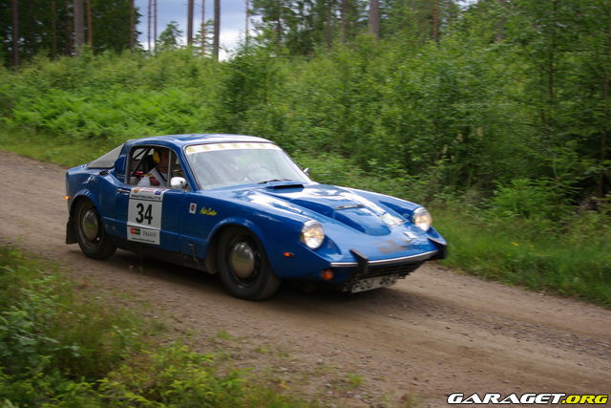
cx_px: 306
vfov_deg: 25.8
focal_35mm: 52
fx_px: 891
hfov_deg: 37.8
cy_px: 204
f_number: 4.5
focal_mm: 35
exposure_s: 1/250
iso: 200
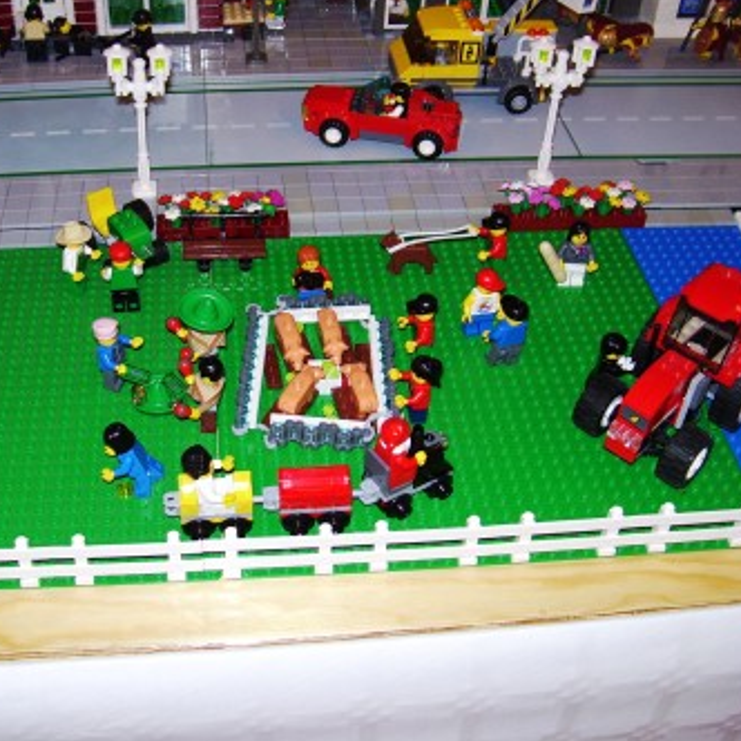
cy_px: 370
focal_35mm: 43
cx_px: 252
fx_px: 1041
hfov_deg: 38.8
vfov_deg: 39.2
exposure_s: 1/60
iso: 80
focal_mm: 6
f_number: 2.7
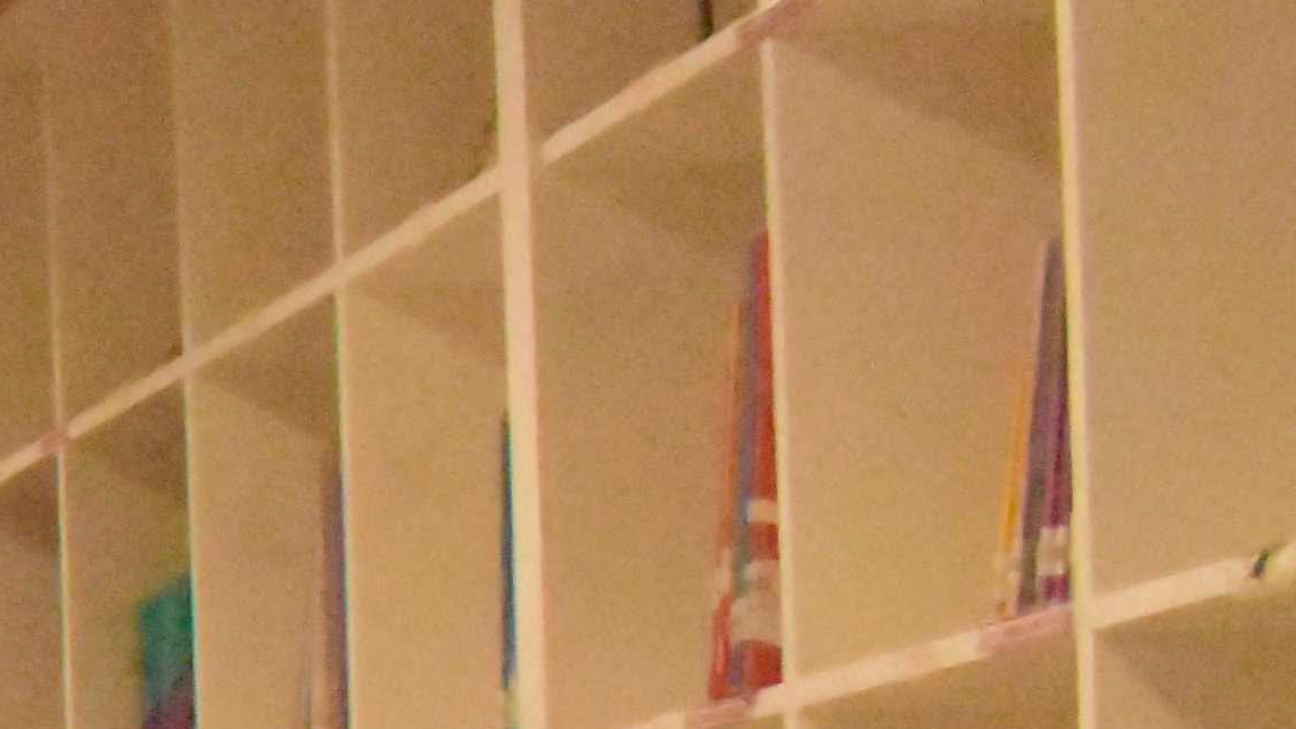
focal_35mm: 149
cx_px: -1999
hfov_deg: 11.4
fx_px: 5121
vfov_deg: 7.6
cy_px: 1725
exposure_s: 1/125
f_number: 18
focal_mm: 18
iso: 20000
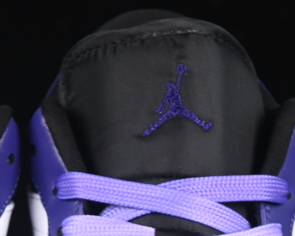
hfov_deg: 6.0
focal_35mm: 322
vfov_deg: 4.7
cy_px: 433
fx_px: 2811
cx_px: 19
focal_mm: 50
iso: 160
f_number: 6.3
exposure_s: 1/60
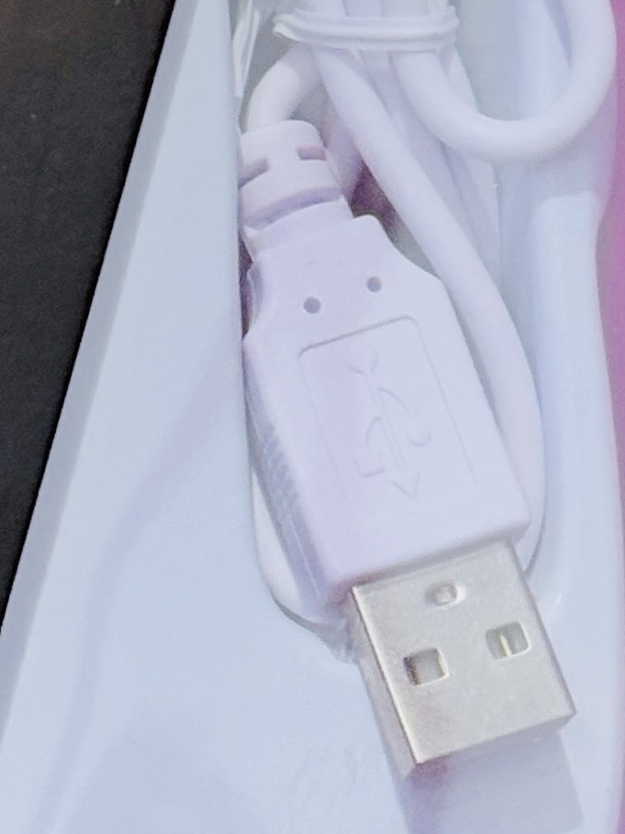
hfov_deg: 7.0
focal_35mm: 213
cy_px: 595
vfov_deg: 9.3
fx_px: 5131
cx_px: 405
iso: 160
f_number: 1.78
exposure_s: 1/50
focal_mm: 6.76
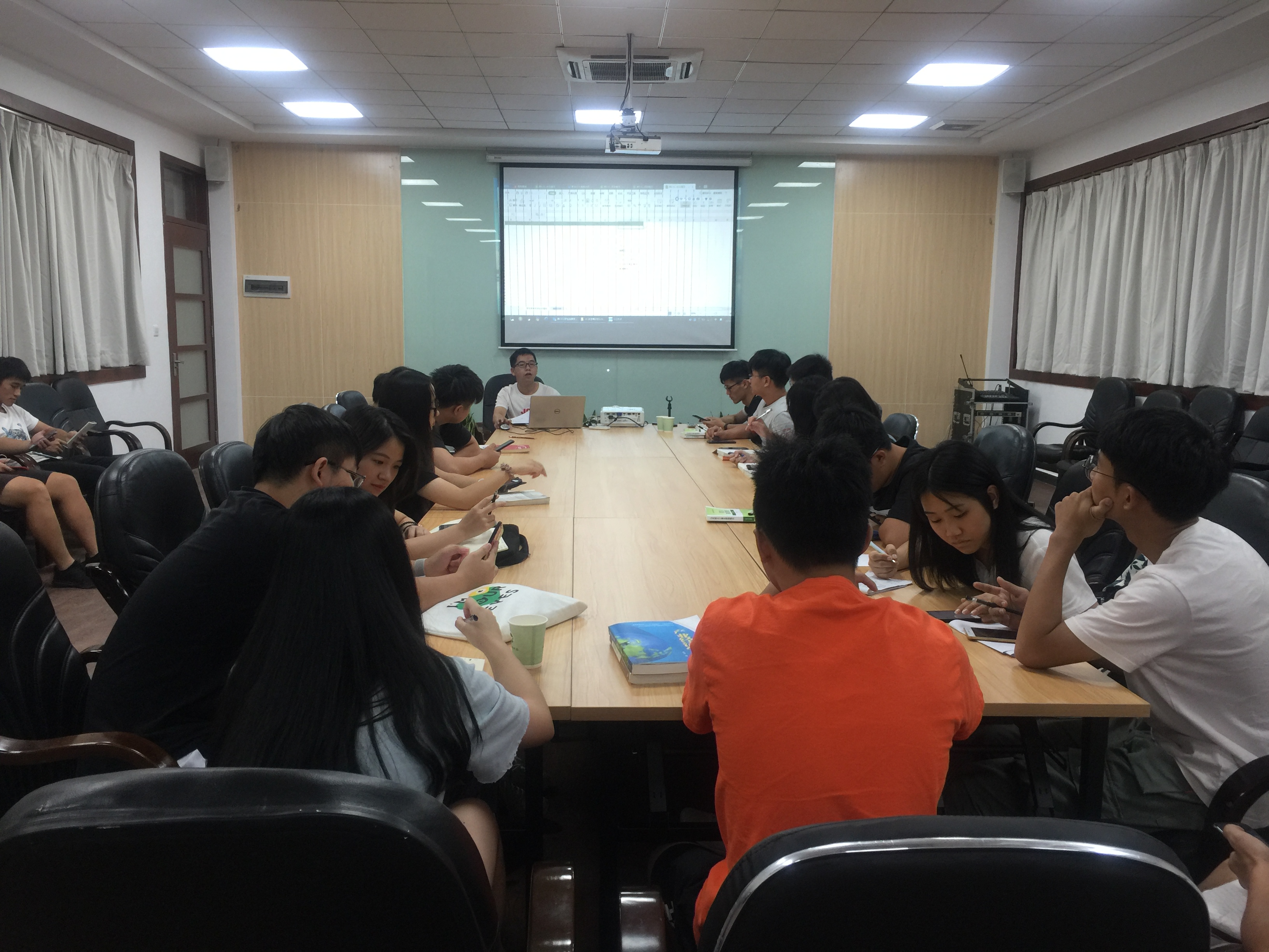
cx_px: 634
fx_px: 1063
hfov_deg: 61.7
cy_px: 476
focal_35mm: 29
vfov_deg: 48.2
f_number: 2.2
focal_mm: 4.15
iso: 40
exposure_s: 1/17
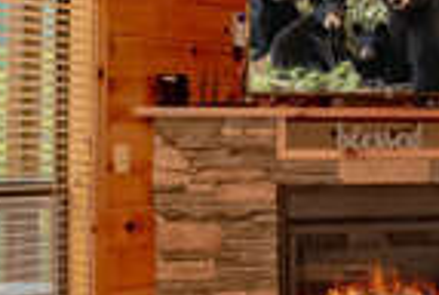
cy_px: 135
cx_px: 639
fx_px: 1112
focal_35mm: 91
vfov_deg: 15.1
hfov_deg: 19.7
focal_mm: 17
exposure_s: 1/160
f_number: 7.1
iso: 250
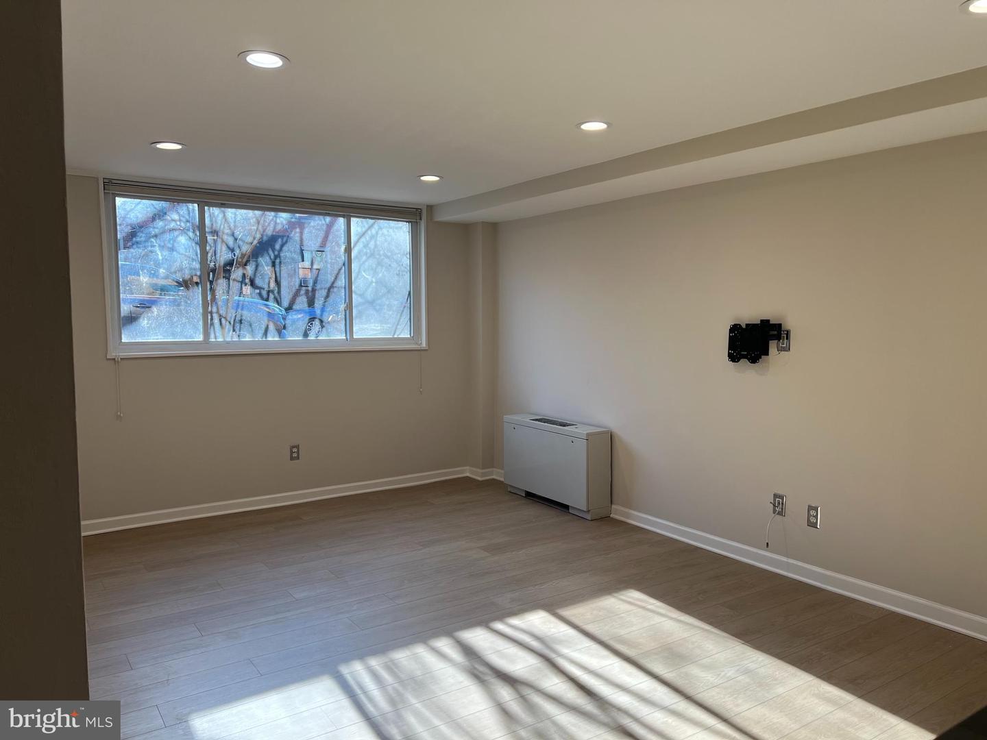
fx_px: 741
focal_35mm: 26
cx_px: 494
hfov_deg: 67.3
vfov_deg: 53.1
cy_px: 370
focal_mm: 5.7
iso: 50
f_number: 1.5
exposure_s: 1/334
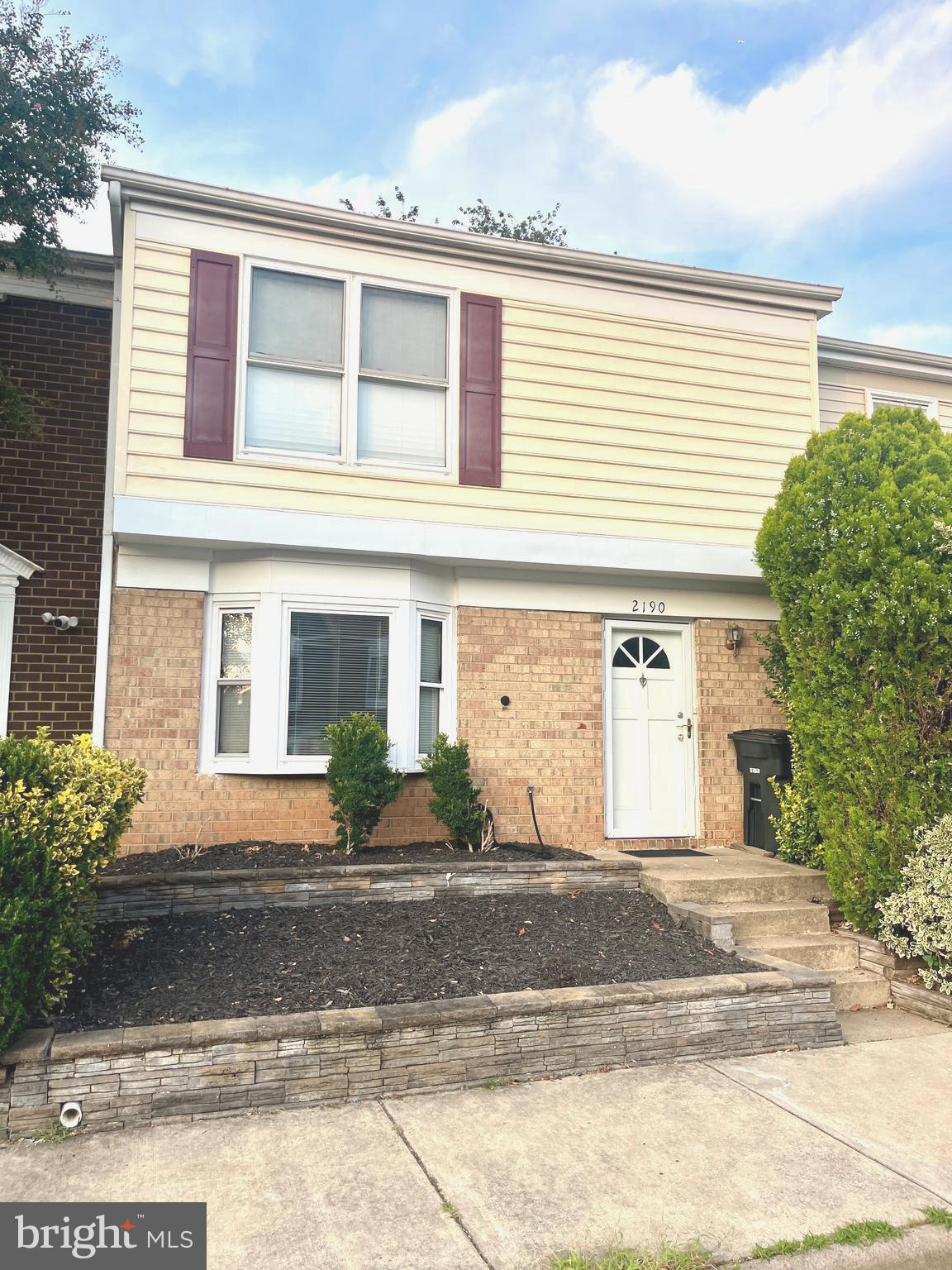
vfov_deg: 67.3
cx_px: 476
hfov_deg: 53.1
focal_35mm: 26
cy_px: 635
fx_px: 953
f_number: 1.6
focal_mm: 5.1
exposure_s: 1/415
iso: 50
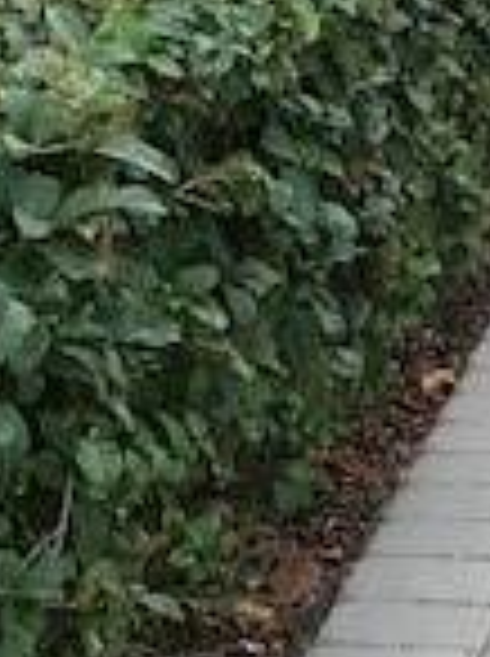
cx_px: 598
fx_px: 2328
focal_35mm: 123
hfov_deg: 11.7
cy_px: 320
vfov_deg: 16.0
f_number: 1.8
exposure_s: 1/13
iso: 100
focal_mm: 3.99
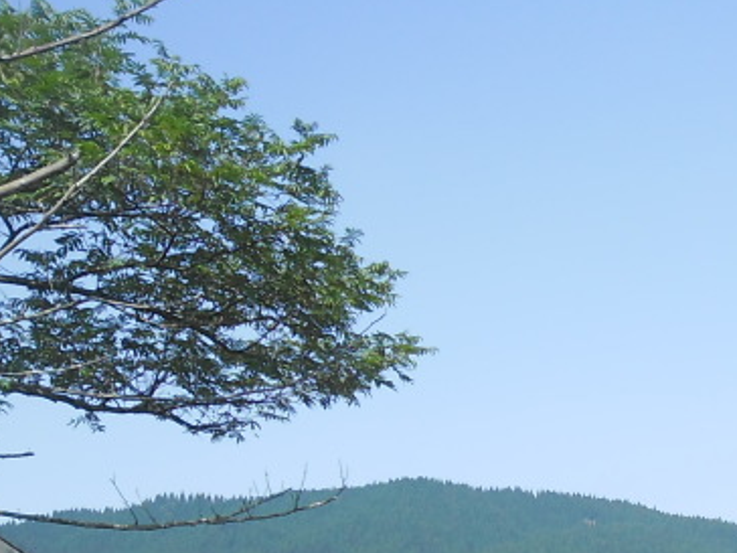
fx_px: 1618
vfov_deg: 18.0
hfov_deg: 24.2
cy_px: 735
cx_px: 782
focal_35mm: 76
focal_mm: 4.9
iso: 80
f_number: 3.5
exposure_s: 1/663
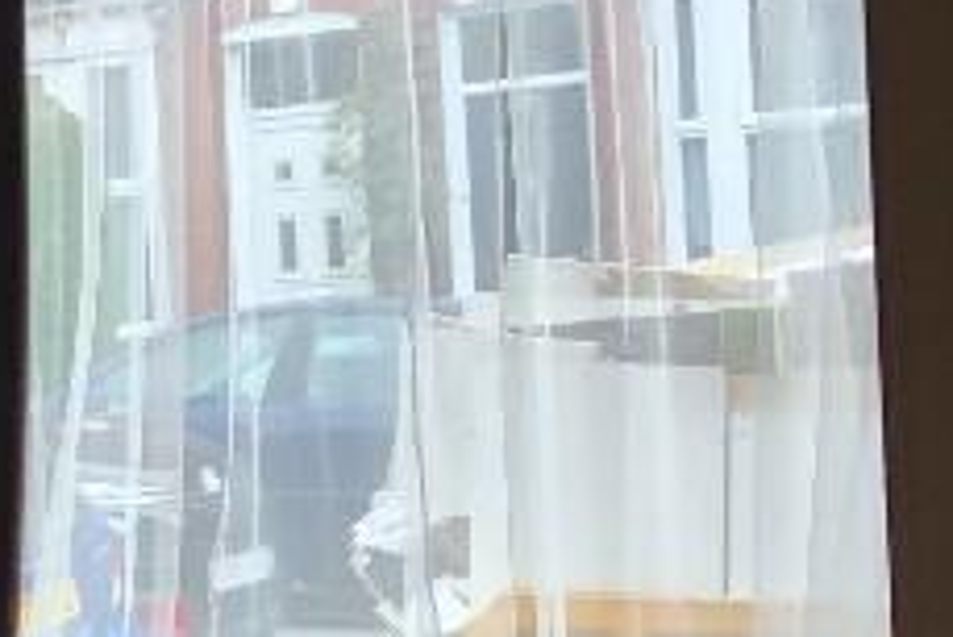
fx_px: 3443
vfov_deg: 10.5
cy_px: 579
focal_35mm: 130
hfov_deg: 13.7
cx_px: -891
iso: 50
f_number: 1.8
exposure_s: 1/120
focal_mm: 3.99
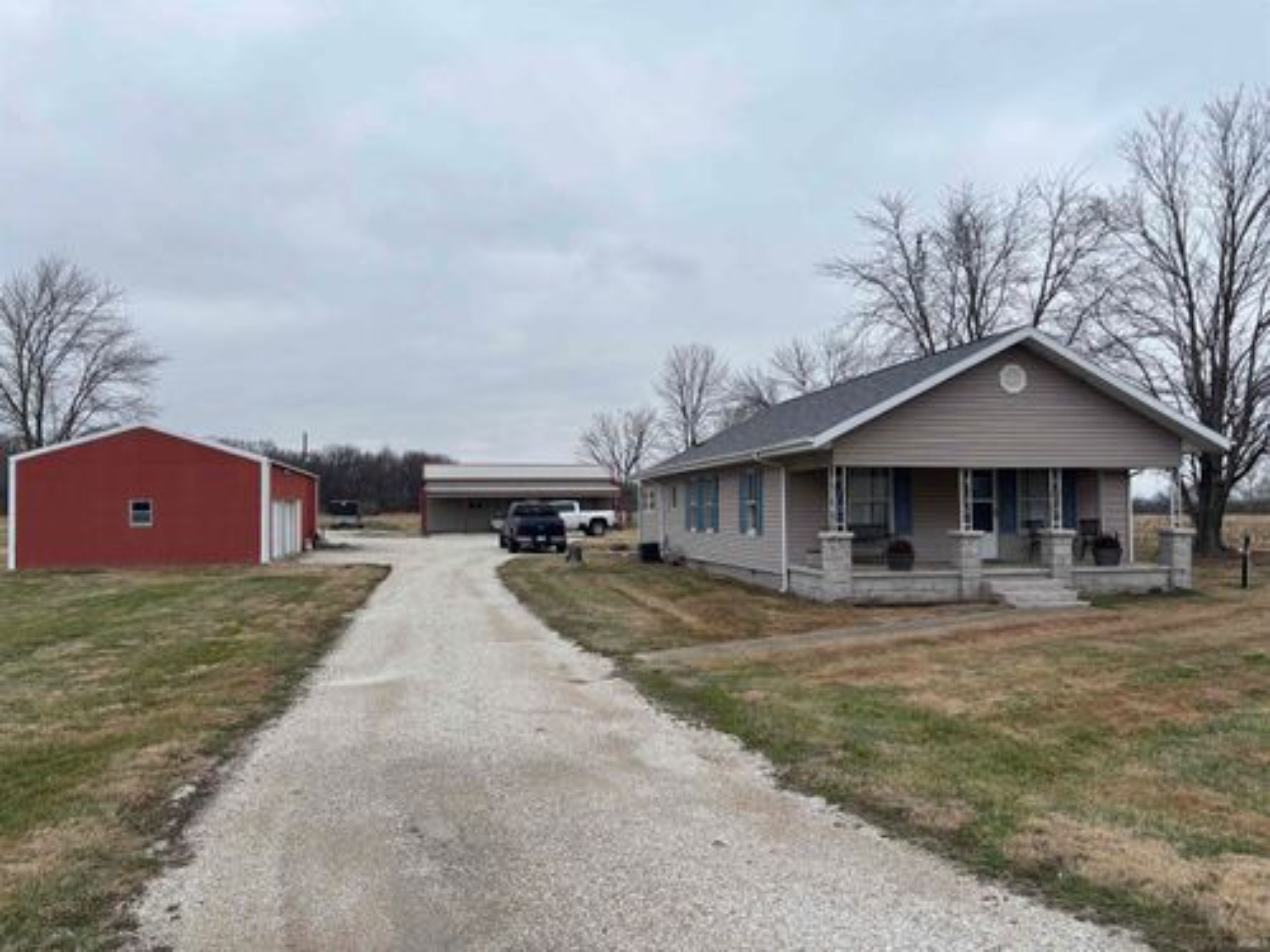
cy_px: 476
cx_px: 635
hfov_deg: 67.3
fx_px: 954
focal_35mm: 26
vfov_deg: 53.1
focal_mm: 5.96
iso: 50
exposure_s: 1/1126
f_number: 1.6
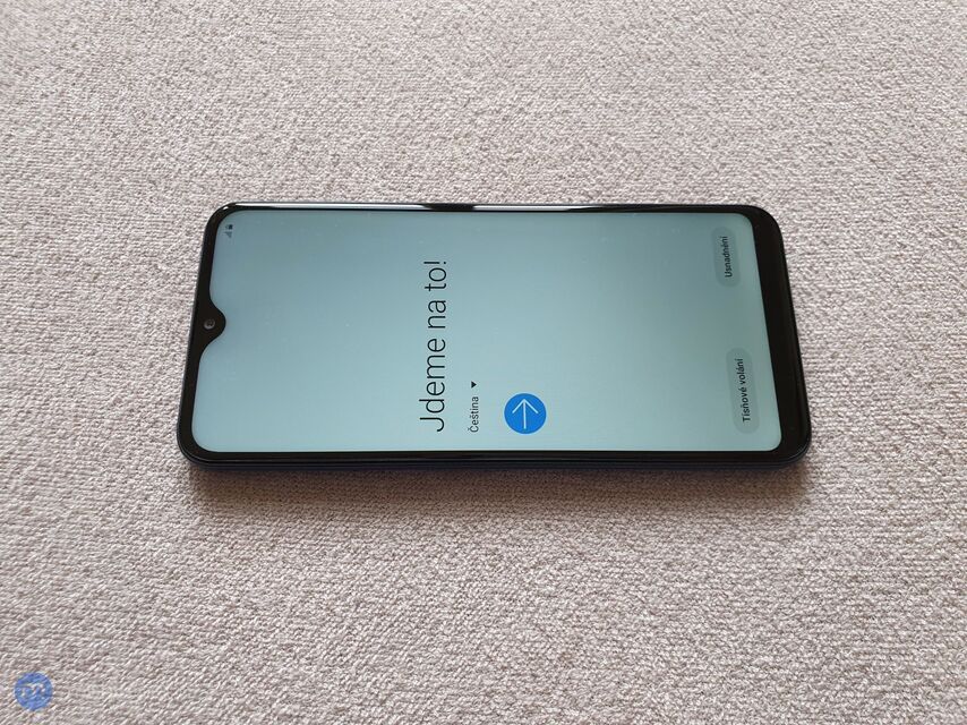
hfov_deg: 67.3
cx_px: 484
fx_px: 726
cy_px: 362
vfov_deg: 53.0
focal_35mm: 26
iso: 125
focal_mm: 4.32
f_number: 2.4
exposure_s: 1/100
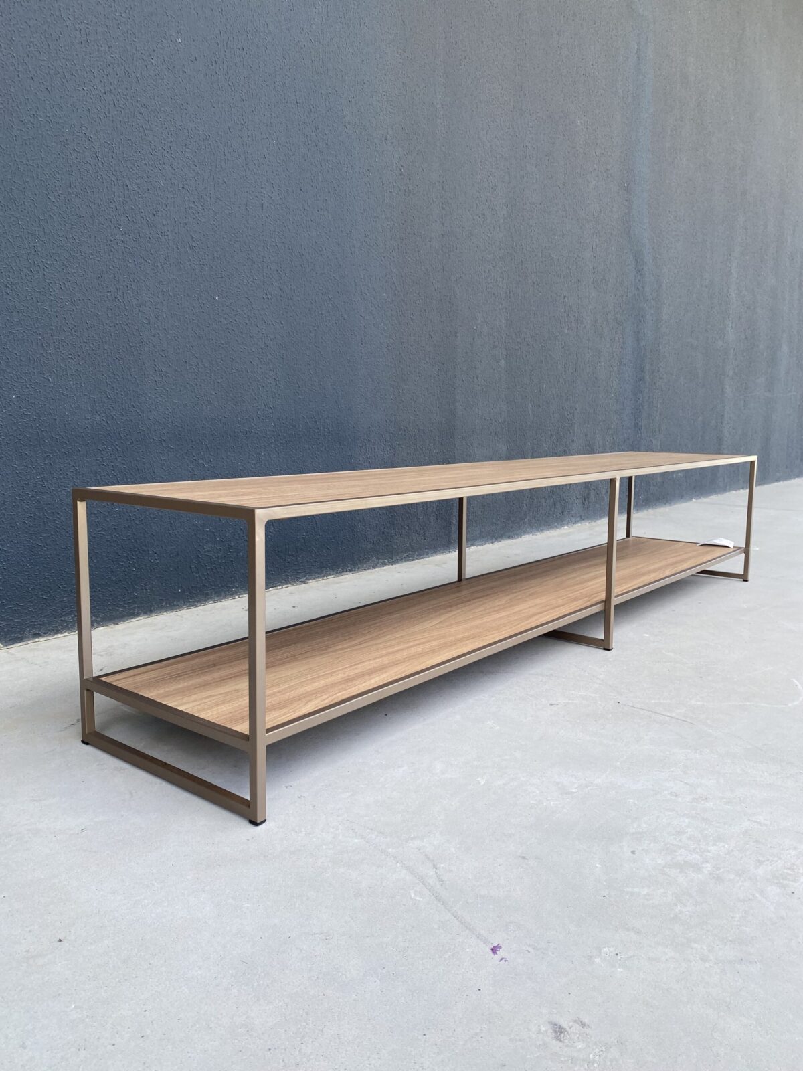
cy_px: 536
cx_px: 402
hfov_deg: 53.1
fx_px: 804
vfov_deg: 67.3
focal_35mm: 26
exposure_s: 1/481
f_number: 1.8
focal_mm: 4.25
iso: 32
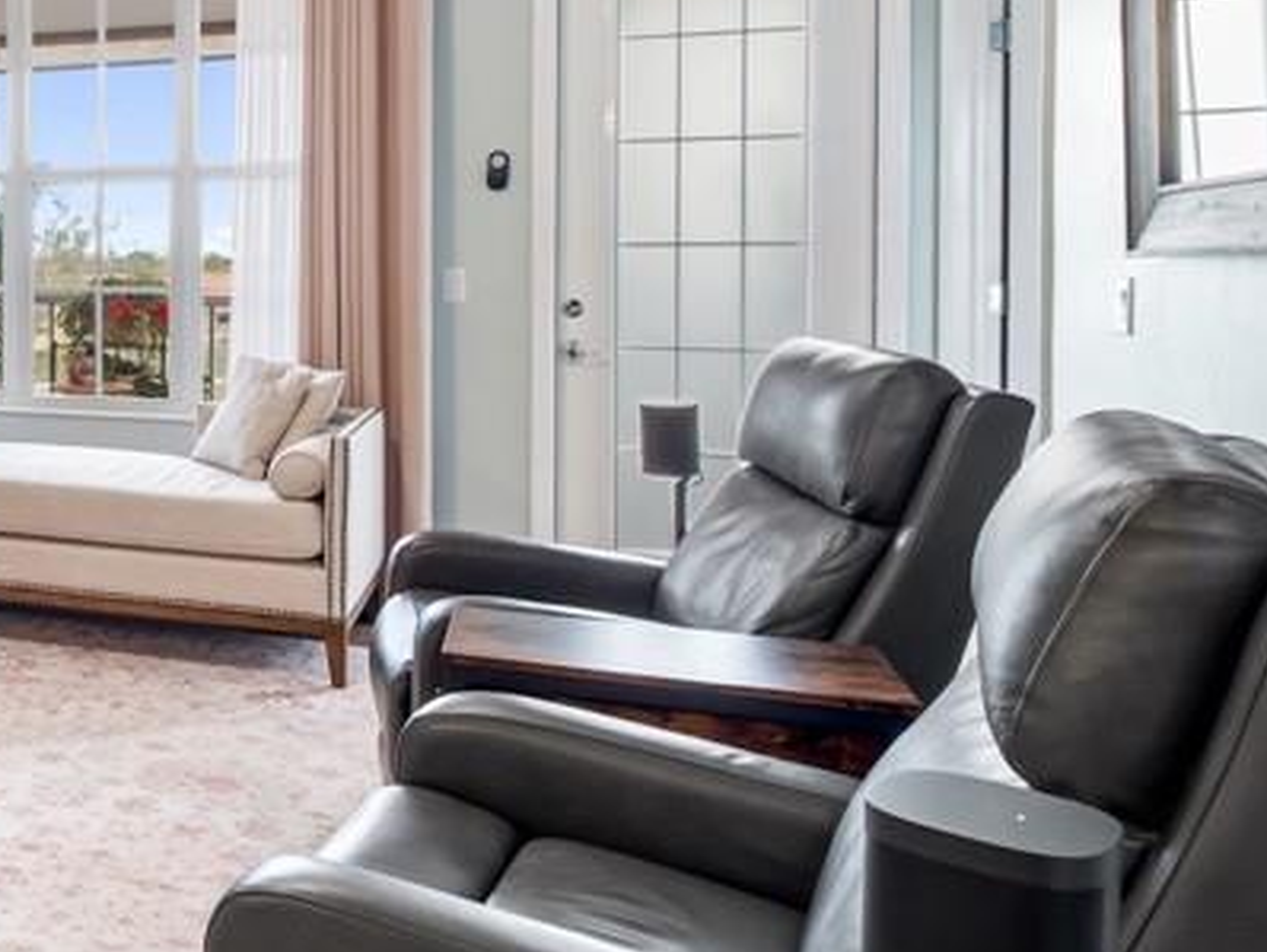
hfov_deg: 42.9
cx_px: -45
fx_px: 1318
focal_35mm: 36
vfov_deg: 39.0
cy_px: 277
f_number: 7.1
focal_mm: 7
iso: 200
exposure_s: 1/2
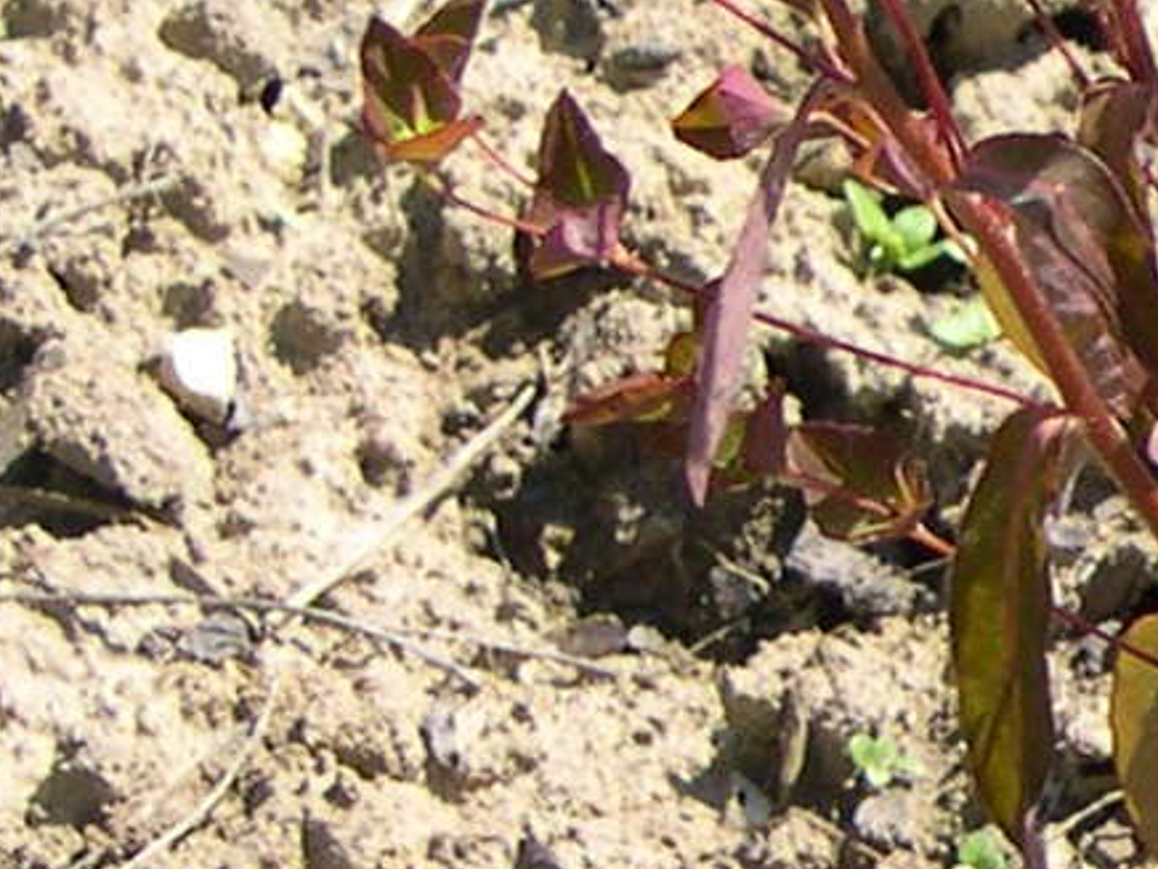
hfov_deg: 7.2
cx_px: 2016
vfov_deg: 5.5
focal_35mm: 270
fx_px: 9032
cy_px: 142
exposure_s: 1/481
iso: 100
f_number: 3.5
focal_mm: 13.2
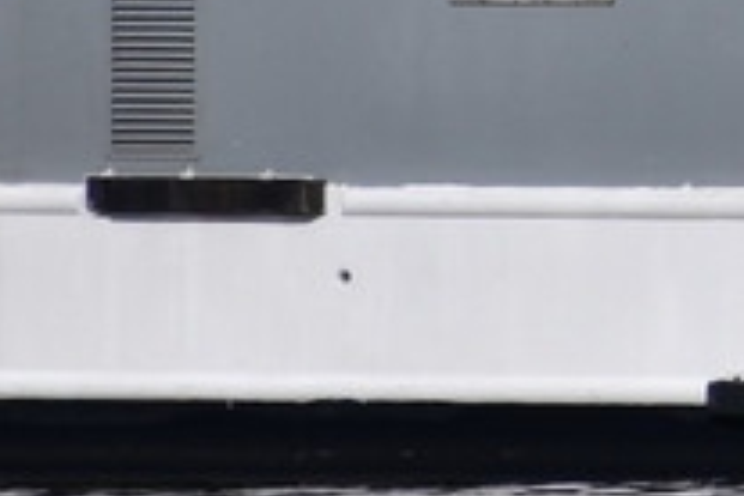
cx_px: 2009
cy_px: -625
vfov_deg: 0.7
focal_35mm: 2000
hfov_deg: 1.0
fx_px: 41330
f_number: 8
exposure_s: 1/1000
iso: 200
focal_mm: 230
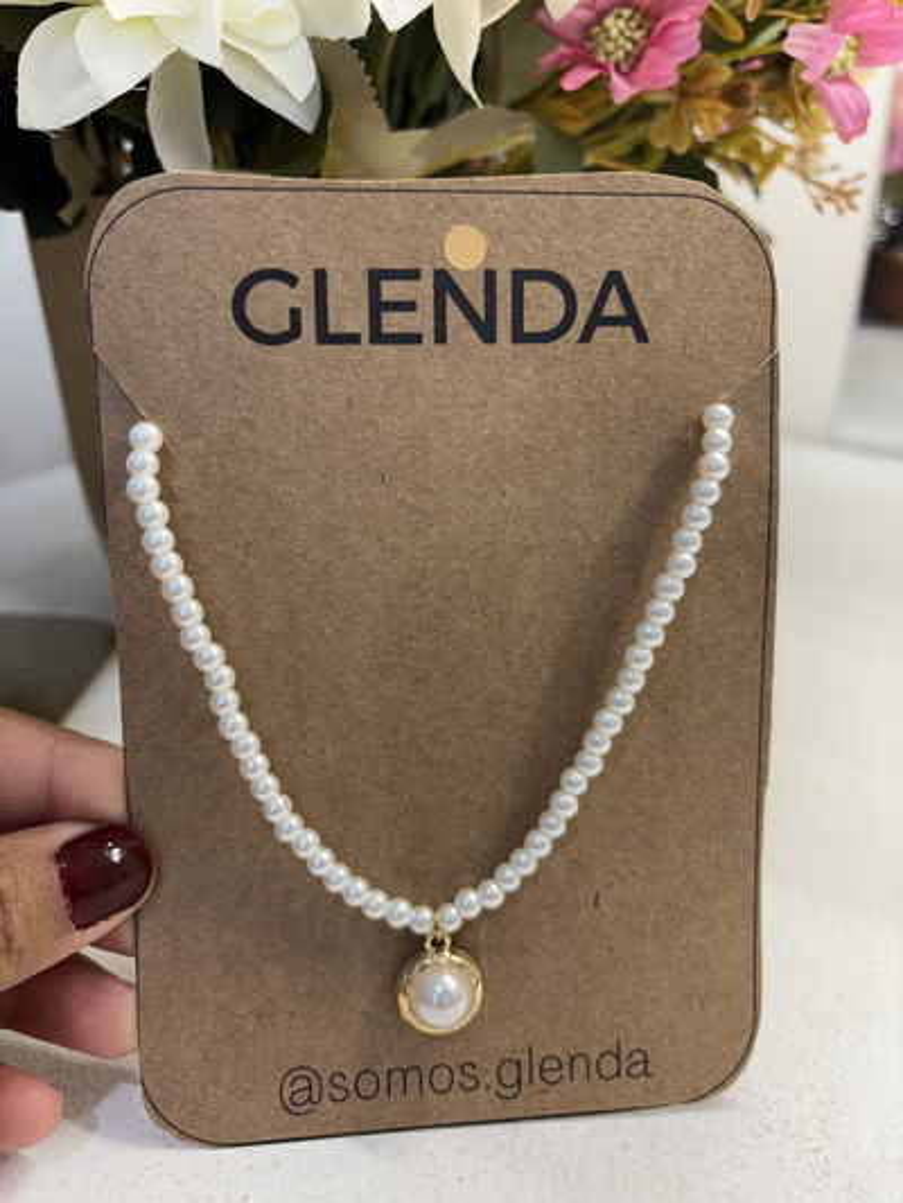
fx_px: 904
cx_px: 452
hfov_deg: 53.1
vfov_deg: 67.3
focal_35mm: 26
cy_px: 602
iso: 80
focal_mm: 5.96
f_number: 1.6
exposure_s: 1/100
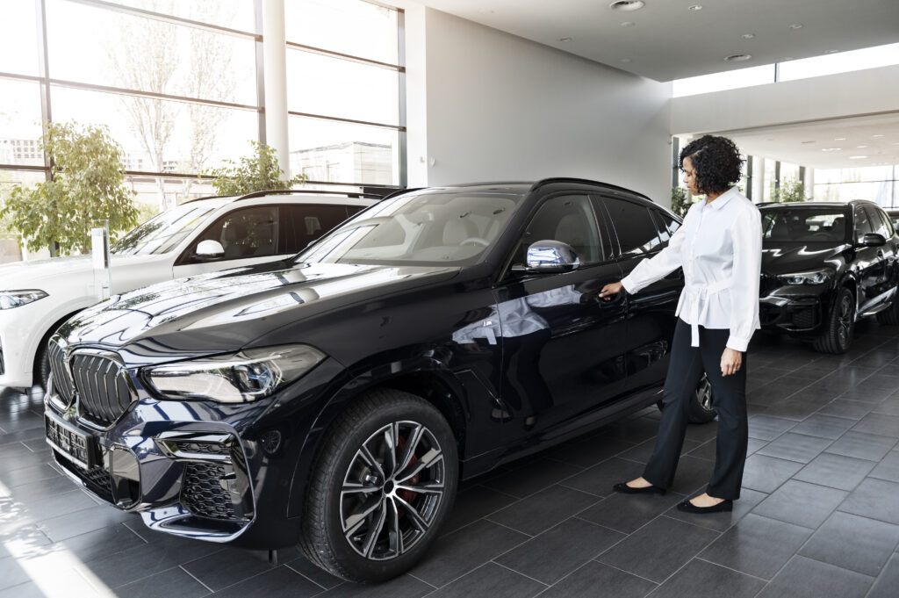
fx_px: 674
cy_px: 299
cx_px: 450
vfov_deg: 47.9
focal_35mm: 27
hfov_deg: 67.4
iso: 250
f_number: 3.5
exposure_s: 1/250
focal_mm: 27
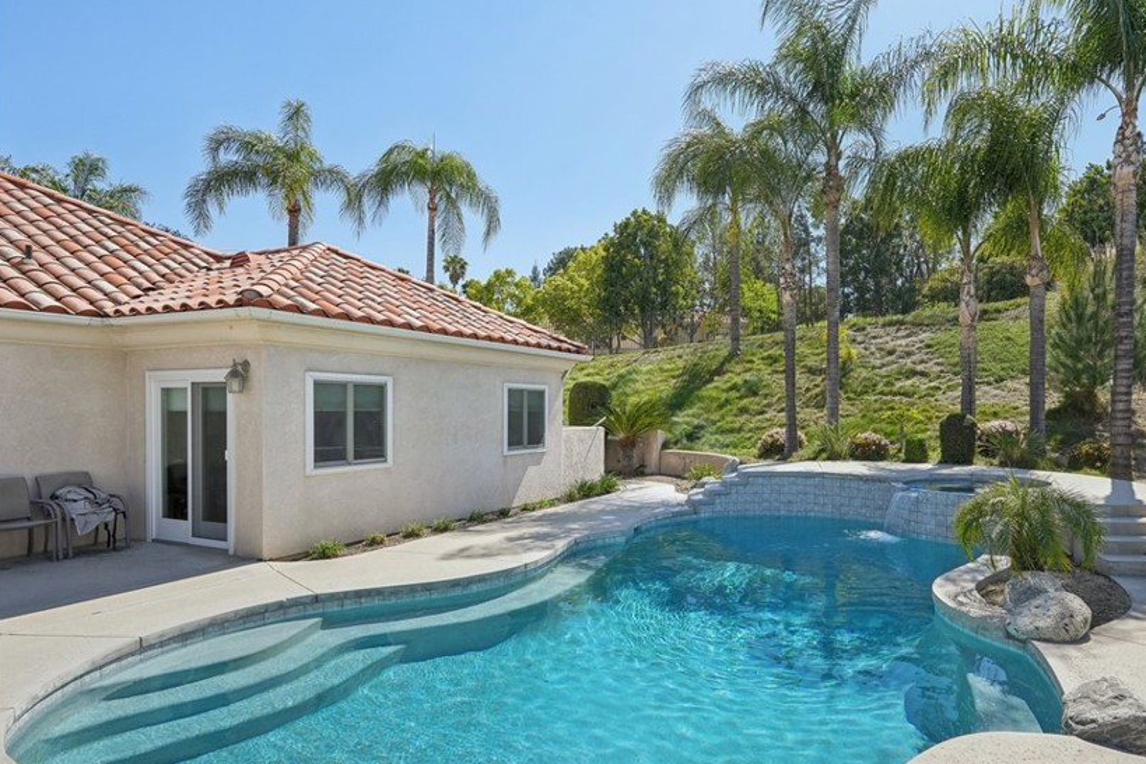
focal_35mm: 20
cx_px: 708
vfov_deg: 61.8
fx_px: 637
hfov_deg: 82.6
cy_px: 413
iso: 400
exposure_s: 1/750
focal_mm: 16
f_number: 8
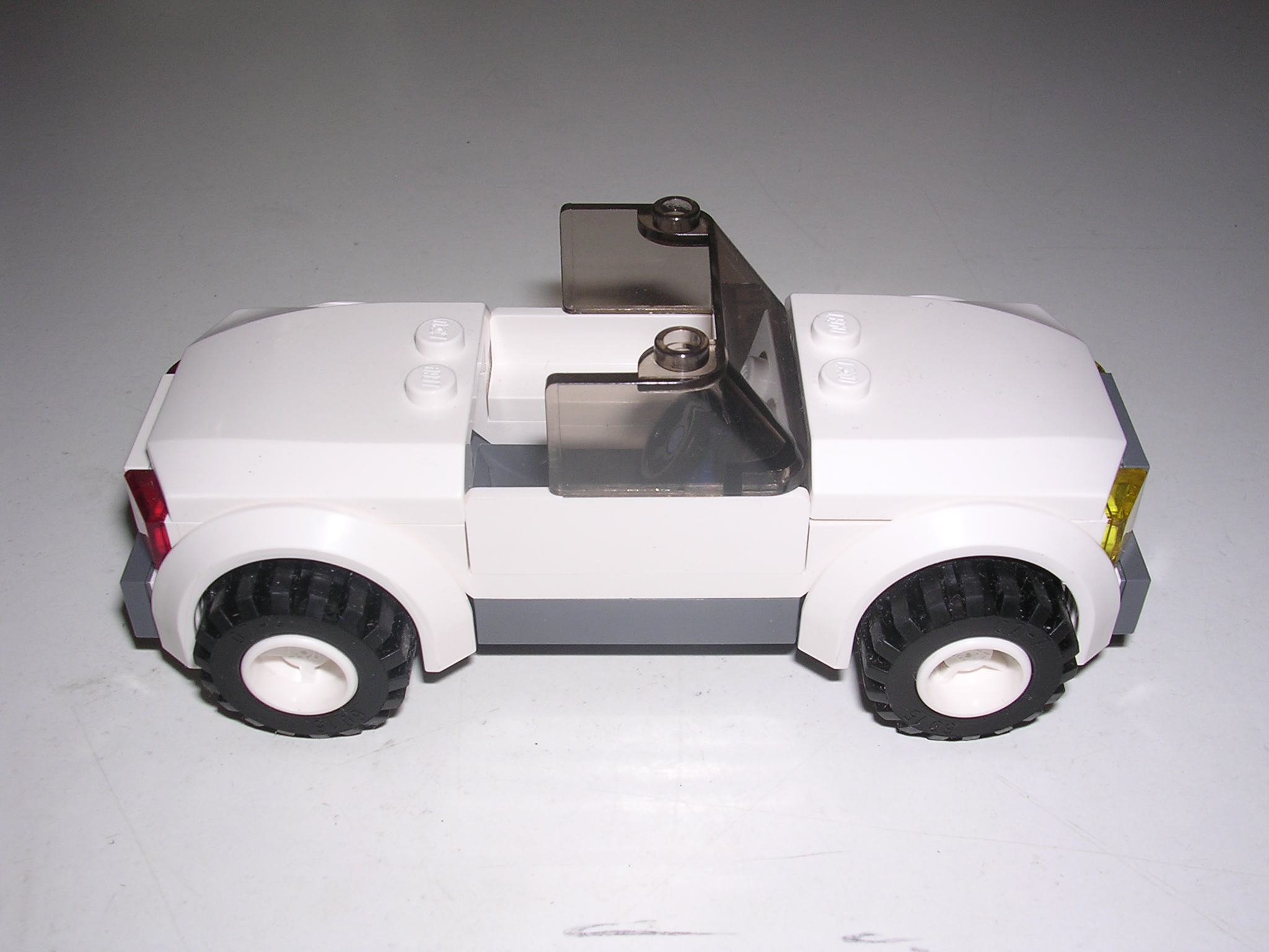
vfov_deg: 37.7
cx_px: 634
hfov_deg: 49.0
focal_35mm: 38
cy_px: 476
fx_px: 1393
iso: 100
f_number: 5.6
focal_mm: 5.8
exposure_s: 1/60.1
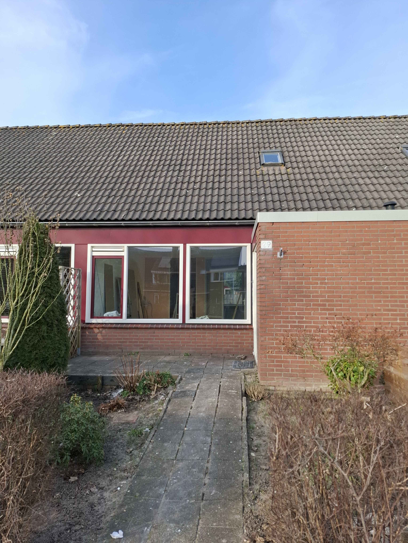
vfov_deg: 73.9
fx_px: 361
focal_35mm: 23
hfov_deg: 58.9
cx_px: 204
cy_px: 272
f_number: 1.8
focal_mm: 5.54
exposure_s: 1/687
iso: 50
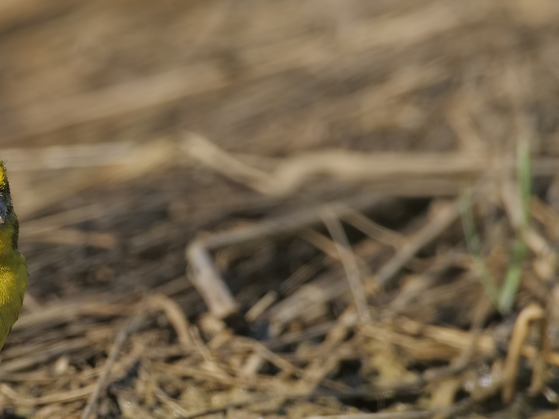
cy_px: 254
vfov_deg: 0.8
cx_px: 68
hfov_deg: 1.1
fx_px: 30133
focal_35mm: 1866
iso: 640
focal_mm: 700
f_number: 7.1
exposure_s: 1/1250
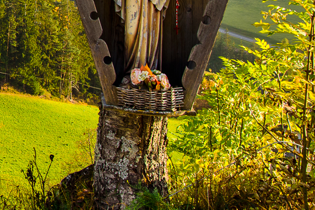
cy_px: -87
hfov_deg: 19.0
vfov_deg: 14.9
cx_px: -227
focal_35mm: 86
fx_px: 752
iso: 100
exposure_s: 1/30
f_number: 11
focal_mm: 24
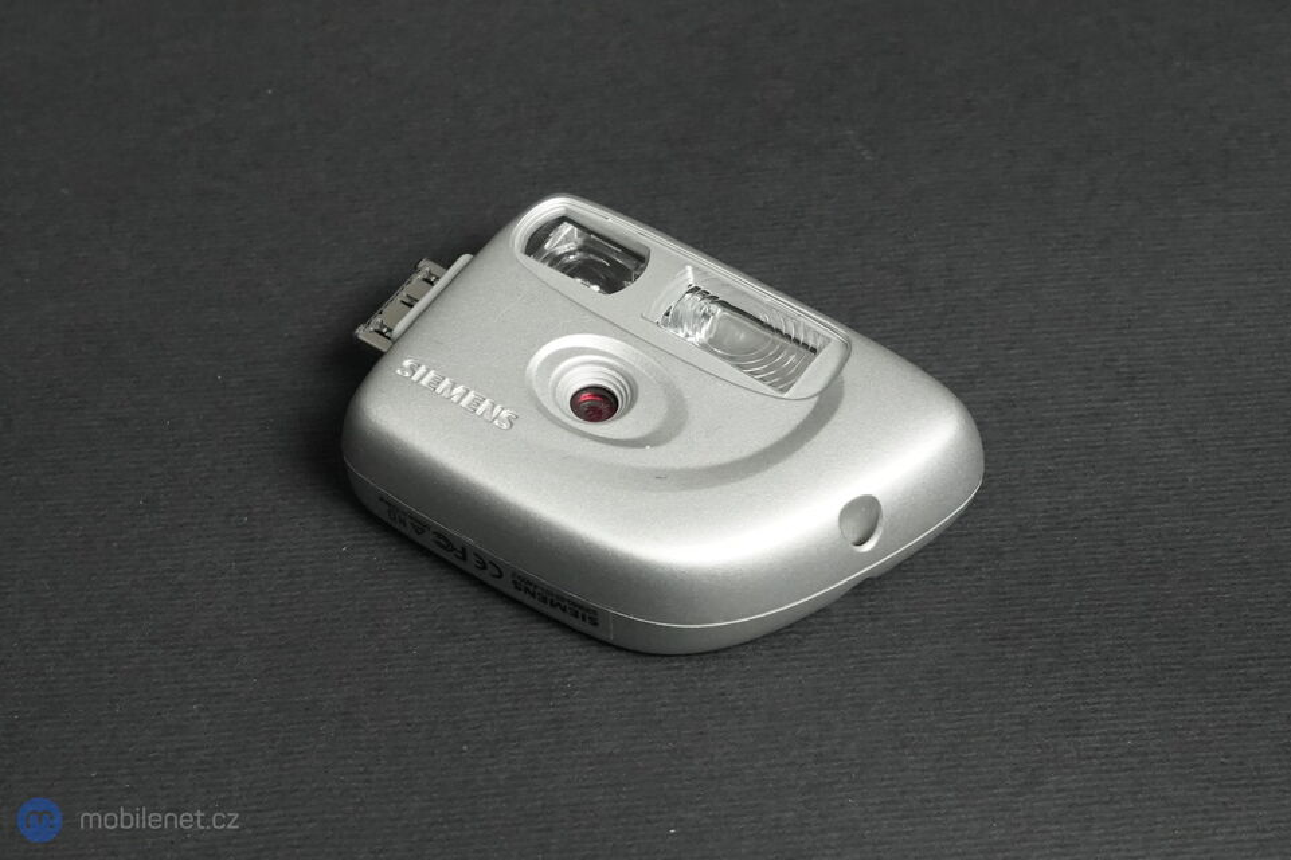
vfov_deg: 36.8
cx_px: 646
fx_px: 1290
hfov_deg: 53.1
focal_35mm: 36
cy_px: 430
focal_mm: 36
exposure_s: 1/160
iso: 5000
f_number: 9
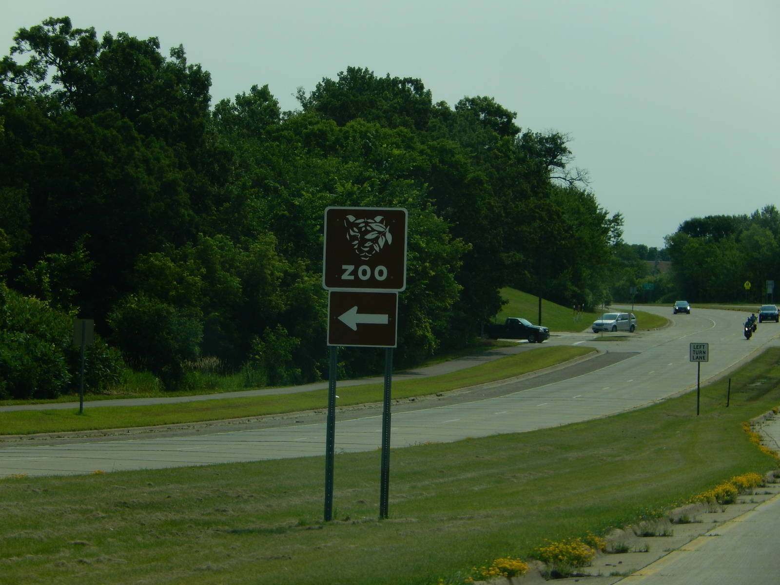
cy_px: 292
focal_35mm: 169
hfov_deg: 11.7
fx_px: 3808
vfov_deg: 8.8
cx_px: 390
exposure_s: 1/1000
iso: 125
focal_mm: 30.3
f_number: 5.7
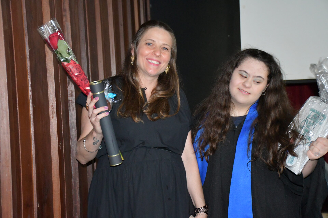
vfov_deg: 20.3
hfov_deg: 30.1
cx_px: 164
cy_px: 109
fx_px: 610
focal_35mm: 67
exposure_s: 1/60
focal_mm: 45
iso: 6400
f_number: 4.5
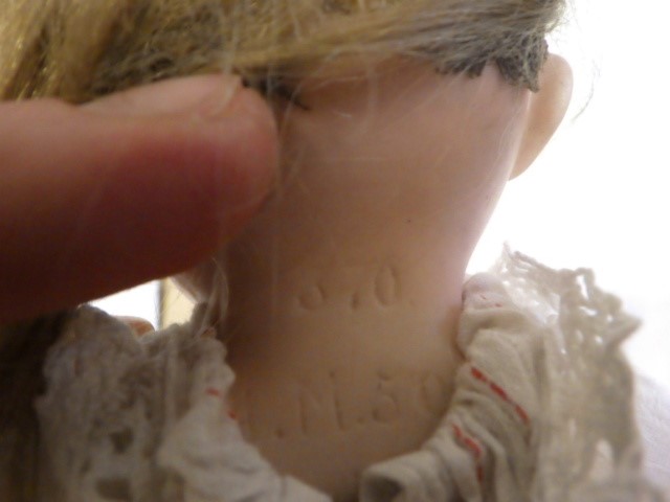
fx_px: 542
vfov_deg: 49.7
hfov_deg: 63.4
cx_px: 335
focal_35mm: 28
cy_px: 251
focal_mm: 5
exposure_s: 1/45
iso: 1250
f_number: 3.5
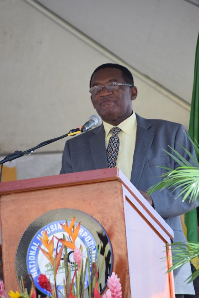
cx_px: 100
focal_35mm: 300
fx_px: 2486
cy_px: 149
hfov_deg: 4.6
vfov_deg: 6.9
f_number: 7.1
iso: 200
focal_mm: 200
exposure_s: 1/160
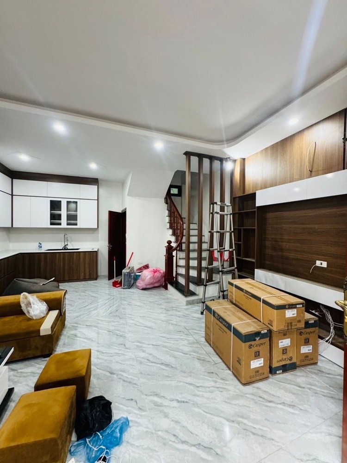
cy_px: 232
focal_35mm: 14
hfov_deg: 85.7
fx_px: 187
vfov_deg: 102.1
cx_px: 174
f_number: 2.2
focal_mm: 2.22
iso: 400
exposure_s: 1/60
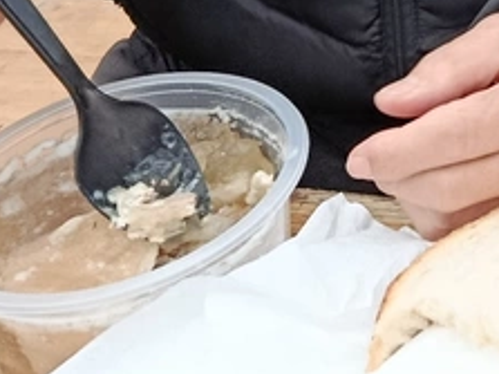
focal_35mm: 140
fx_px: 2017
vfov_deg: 9.7
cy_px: -420
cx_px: 978
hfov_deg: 12.5
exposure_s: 1/100
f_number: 1.7
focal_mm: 5.24
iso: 640
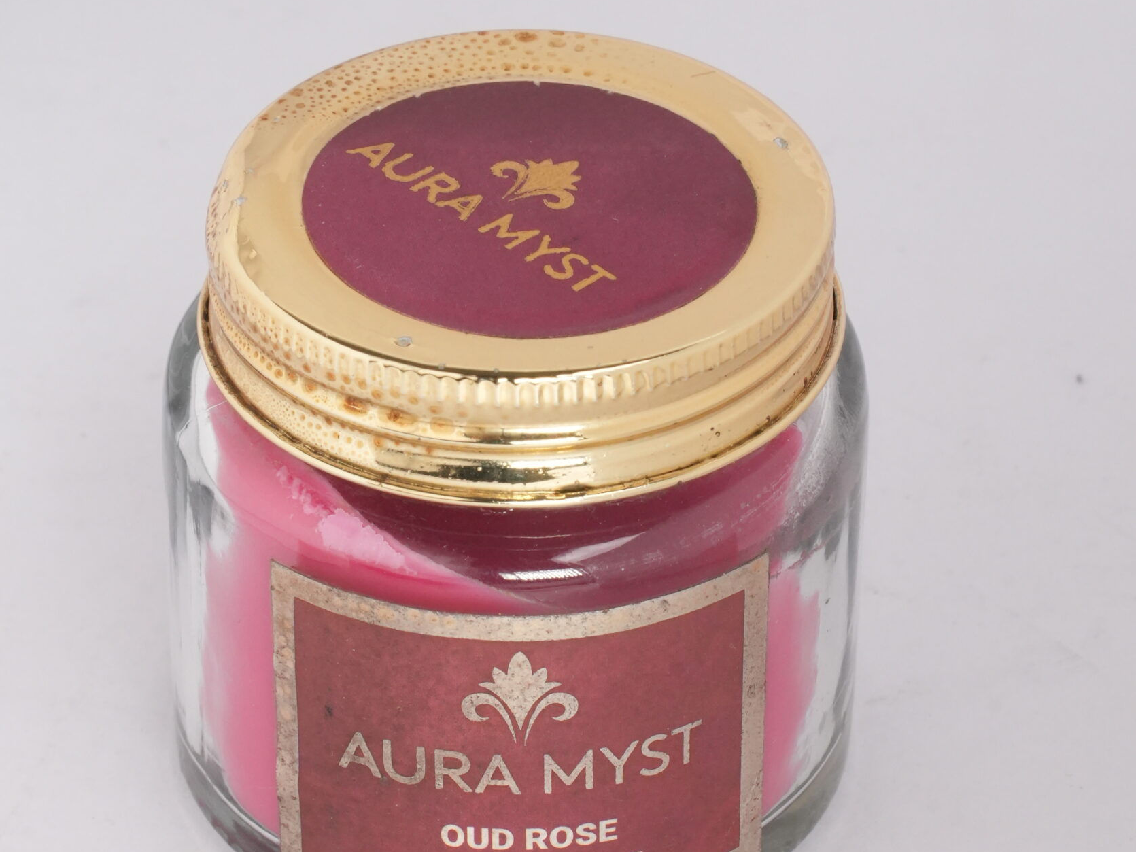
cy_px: 458
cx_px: 558
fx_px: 5414
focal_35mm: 165
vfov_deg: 9.0
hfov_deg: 12.0
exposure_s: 1/125
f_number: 22
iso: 2000
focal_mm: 75
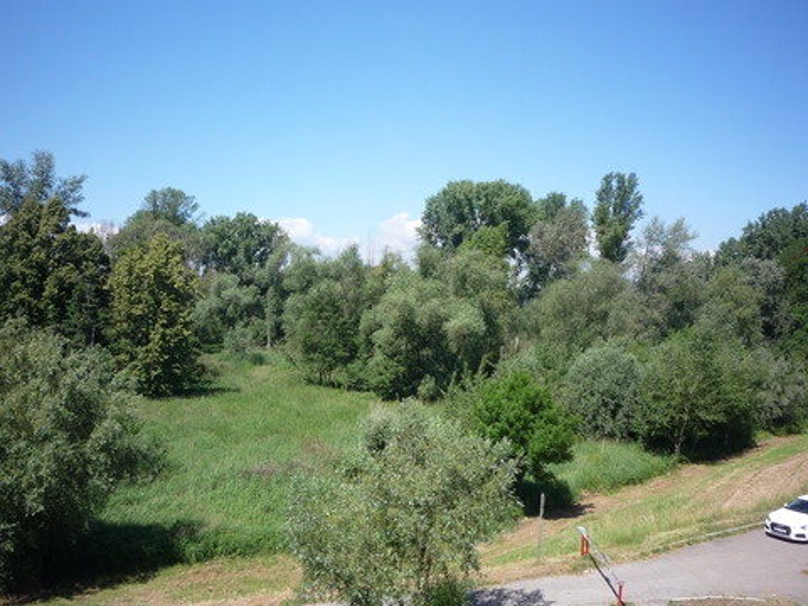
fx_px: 747
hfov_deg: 56.8
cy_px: 303
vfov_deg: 44.2
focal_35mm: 32
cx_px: 404
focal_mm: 5.2
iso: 100
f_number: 4.5
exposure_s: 1/400
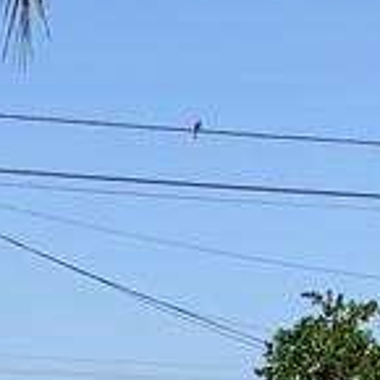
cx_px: -10
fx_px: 2248
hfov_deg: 9.6
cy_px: 461
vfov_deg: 9.5
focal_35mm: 181
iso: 16
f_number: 1.8
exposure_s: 1/2538
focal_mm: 3
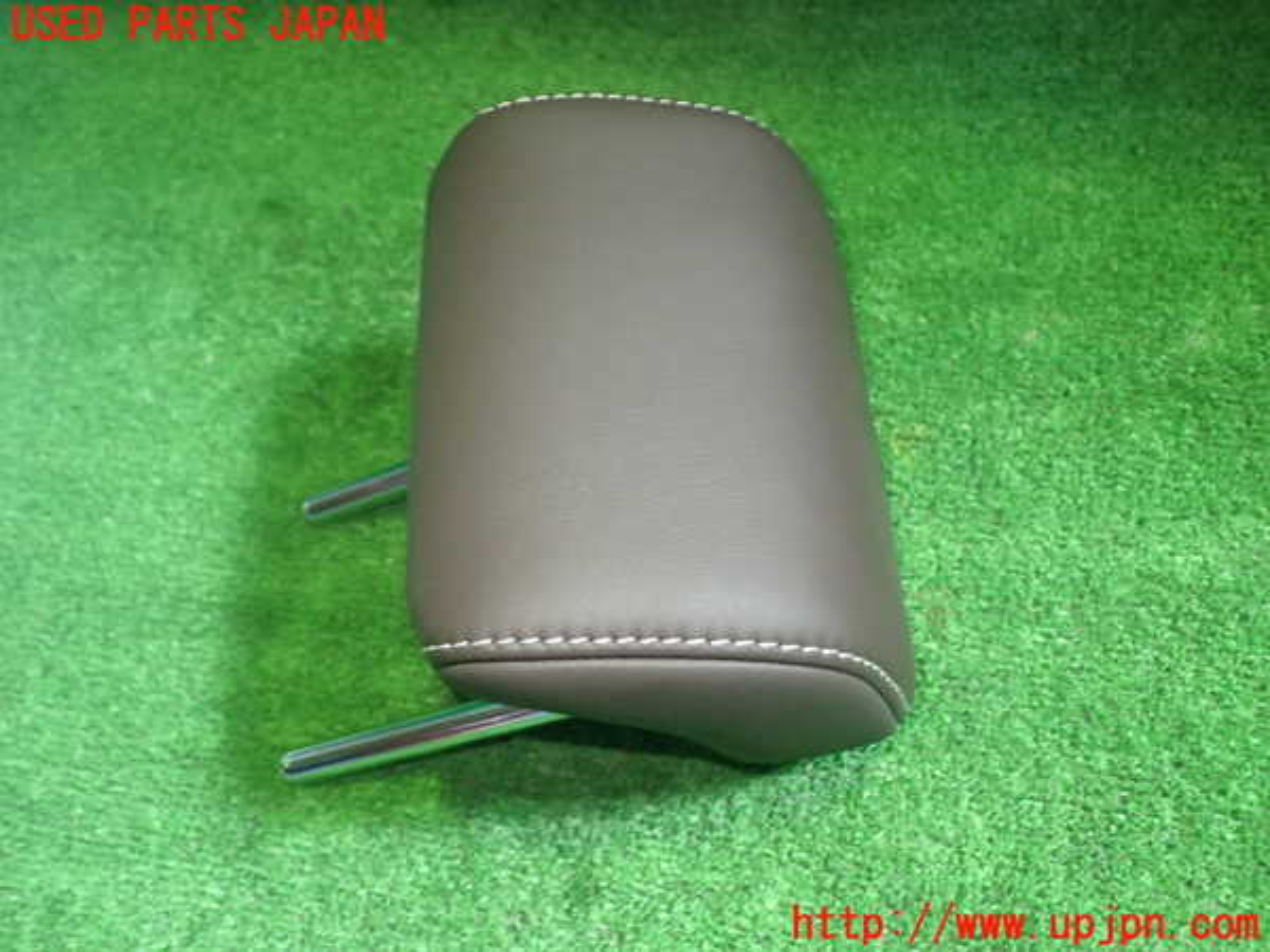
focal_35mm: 32
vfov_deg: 44.2
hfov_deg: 56.8
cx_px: 635
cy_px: 476
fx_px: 1174
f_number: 2.4
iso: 500
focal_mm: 5.79
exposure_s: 1/30
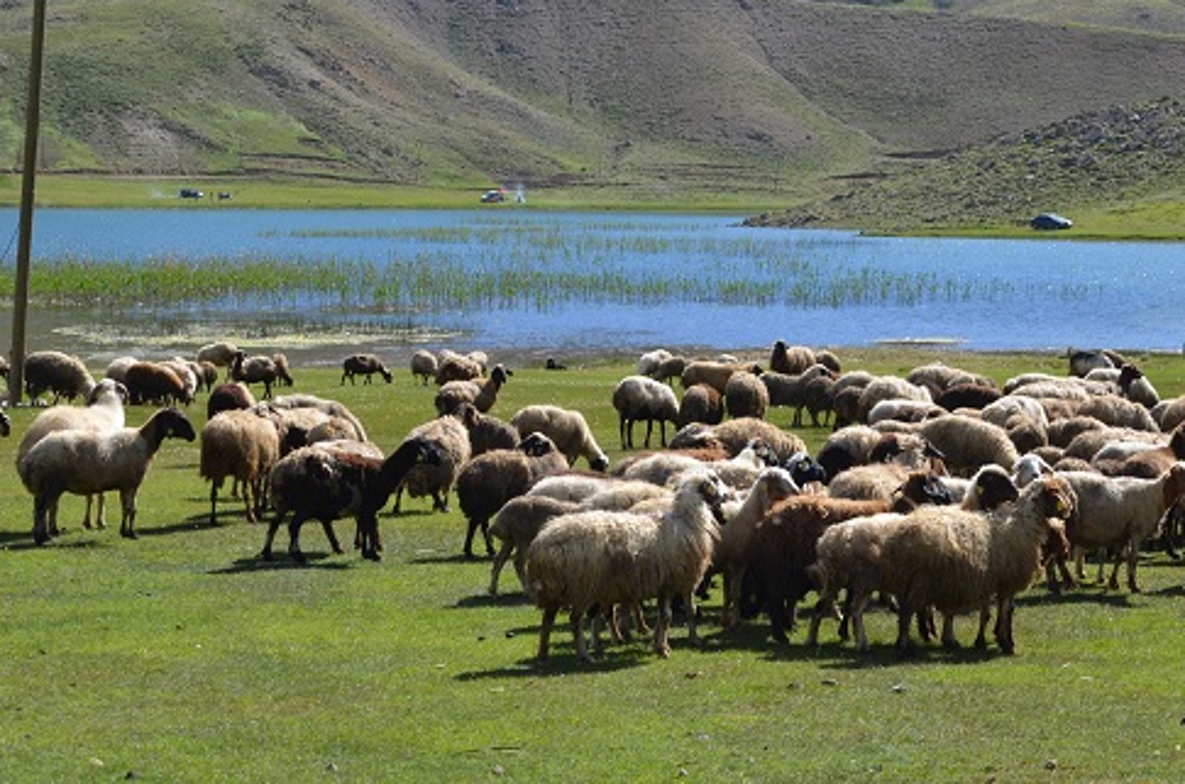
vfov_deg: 11.8
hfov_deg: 17.8
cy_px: 307
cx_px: 731
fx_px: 3777
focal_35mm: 115
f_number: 8
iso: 140
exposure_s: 1/250
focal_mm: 62
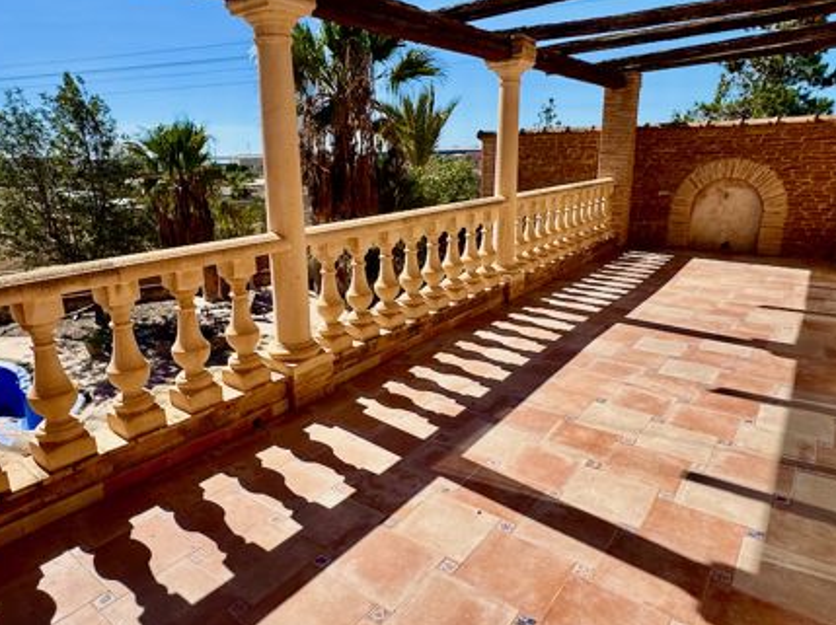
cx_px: 379
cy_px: 306
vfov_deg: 58.8
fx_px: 555
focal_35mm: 23
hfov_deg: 73.8
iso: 50
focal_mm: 2.22
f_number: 2.2
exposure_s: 1/2584
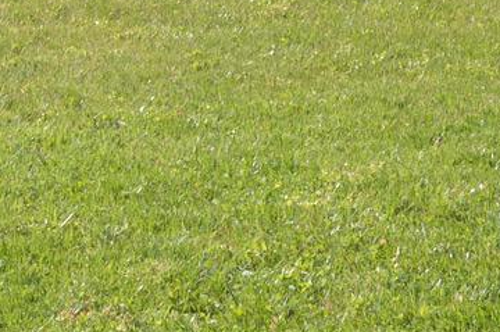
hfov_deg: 8.5
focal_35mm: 239
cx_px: -68
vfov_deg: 5.6
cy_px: -362
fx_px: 3315
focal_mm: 28
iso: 100
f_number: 6.3
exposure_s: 1/160
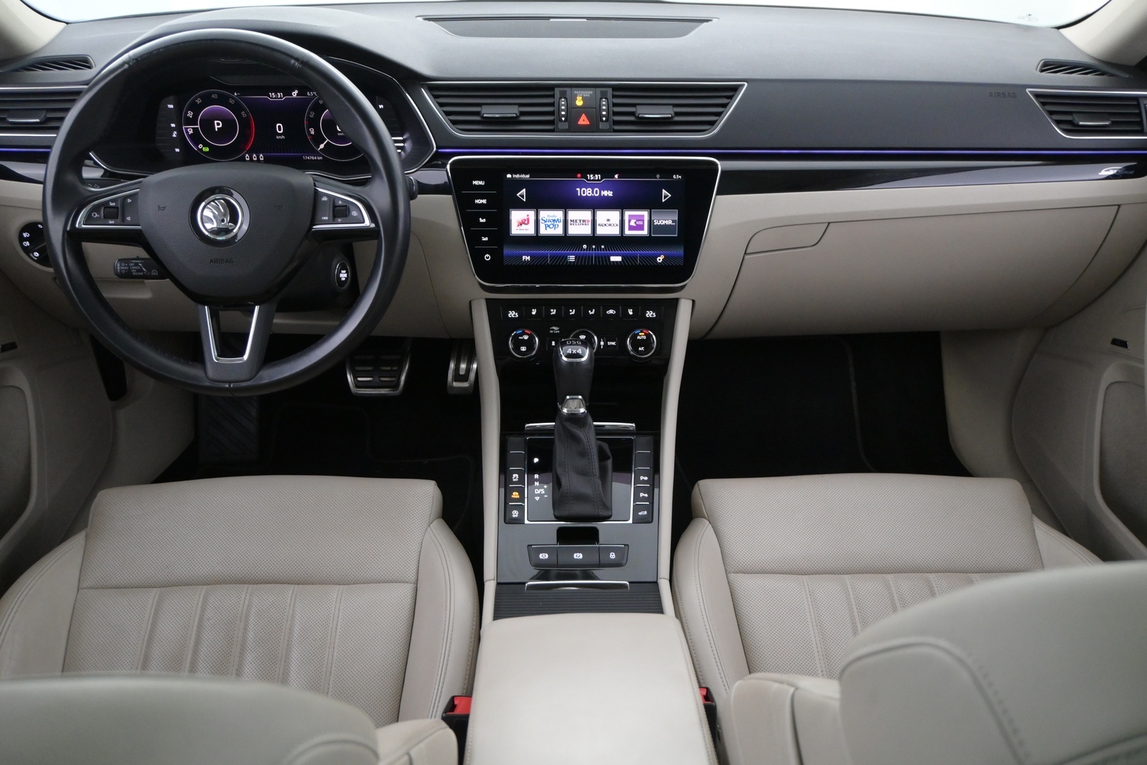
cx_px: 574
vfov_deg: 40.8
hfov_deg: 58.3
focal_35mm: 32
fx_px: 1027
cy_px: 382
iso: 2500
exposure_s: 1/40
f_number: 4
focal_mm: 21.5
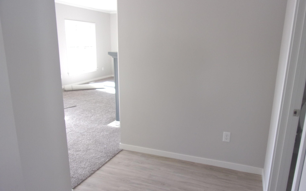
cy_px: 107
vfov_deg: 47.5
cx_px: 155
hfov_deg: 70.4
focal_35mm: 26
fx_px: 217
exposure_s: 1/50
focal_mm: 4.3
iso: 80
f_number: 3.3
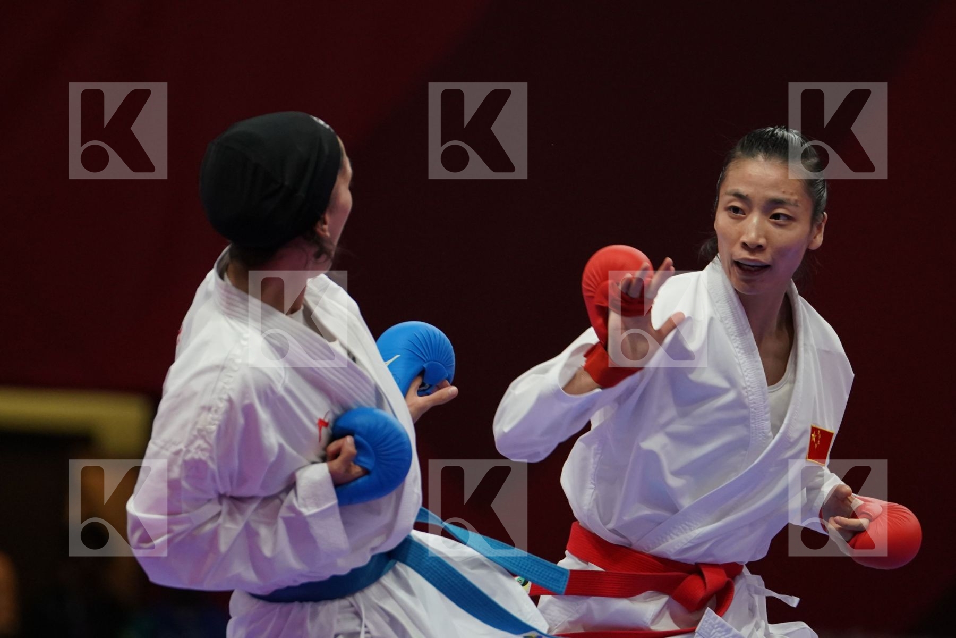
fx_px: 10701
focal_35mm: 403
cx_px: 478
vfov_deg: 3.4
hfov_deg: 5.1
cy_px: 319
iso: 2500
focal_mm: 269
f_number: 4
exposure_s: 1/1000
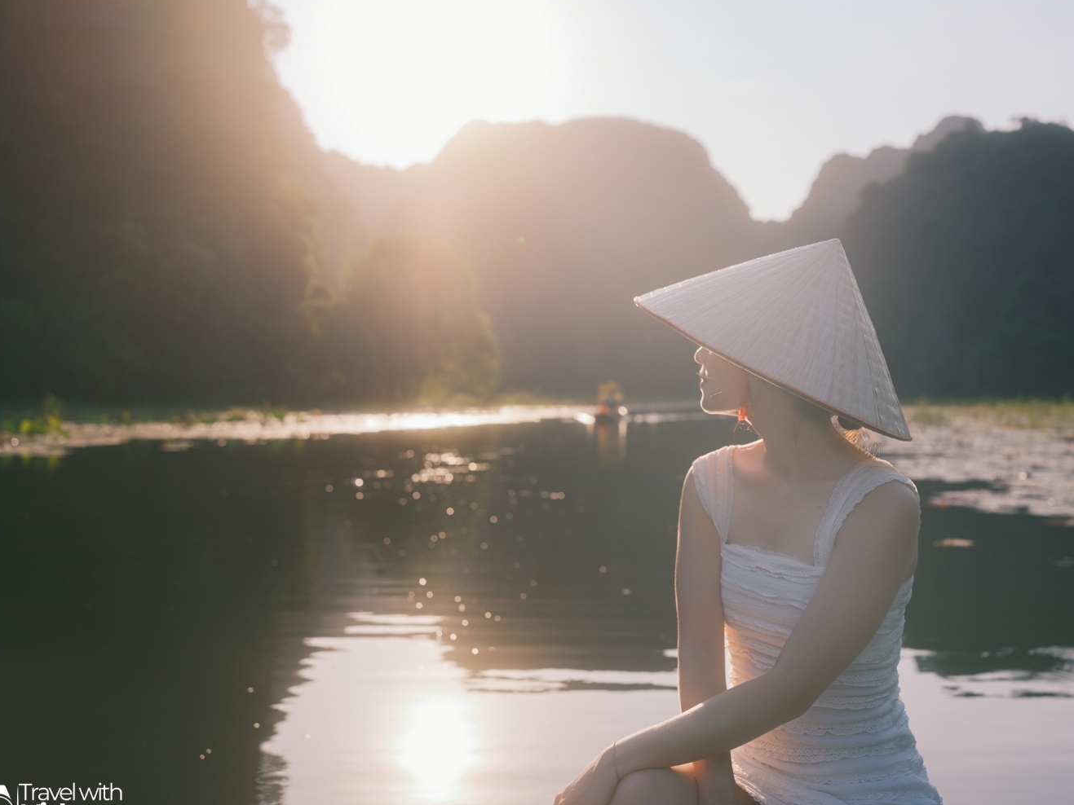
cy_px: 384
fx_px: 1272
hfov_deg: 45.7
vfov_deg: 35.1
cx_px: 570
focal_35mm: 41
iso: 400
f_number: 4.5
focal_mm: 45
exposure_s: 1/1600
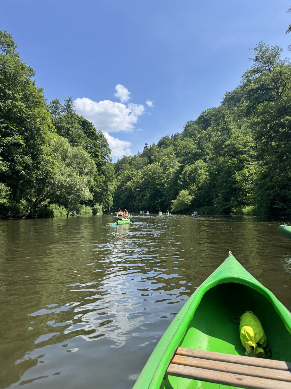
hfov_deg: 56.8
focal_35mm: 24
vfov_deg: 71.6
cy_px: 194
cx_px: 146
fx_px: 269
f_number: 1.8
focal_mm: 6.8
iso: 80
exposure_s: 1/3247
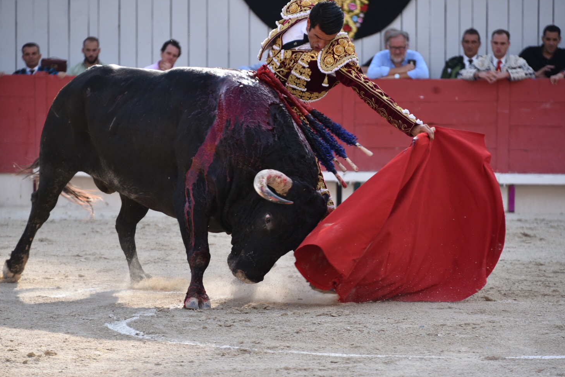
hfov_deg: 9.3
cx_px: 286
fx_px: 3484
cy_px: 192
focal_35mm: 222
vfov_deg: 6.2
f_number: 5.6
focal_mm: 200
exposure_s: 1/500
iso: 400
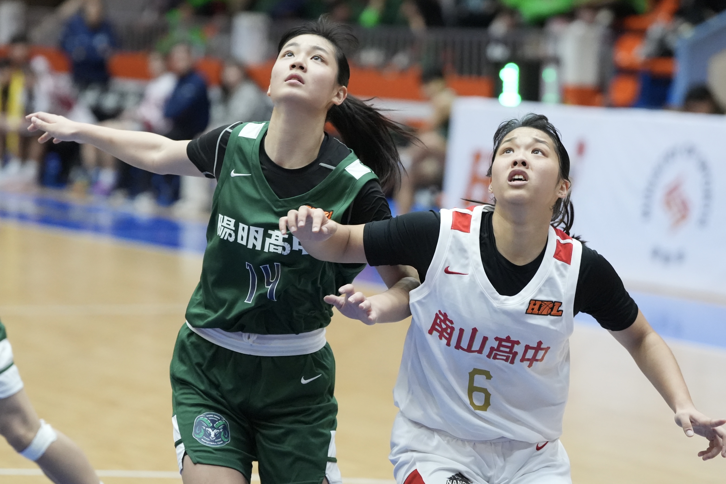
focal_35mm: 125
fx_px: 2521
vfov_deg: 11.0
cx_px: 363
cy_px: 242
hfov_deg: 16.4
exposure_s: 1/1250
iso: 8000
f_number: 2.8
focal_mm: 125
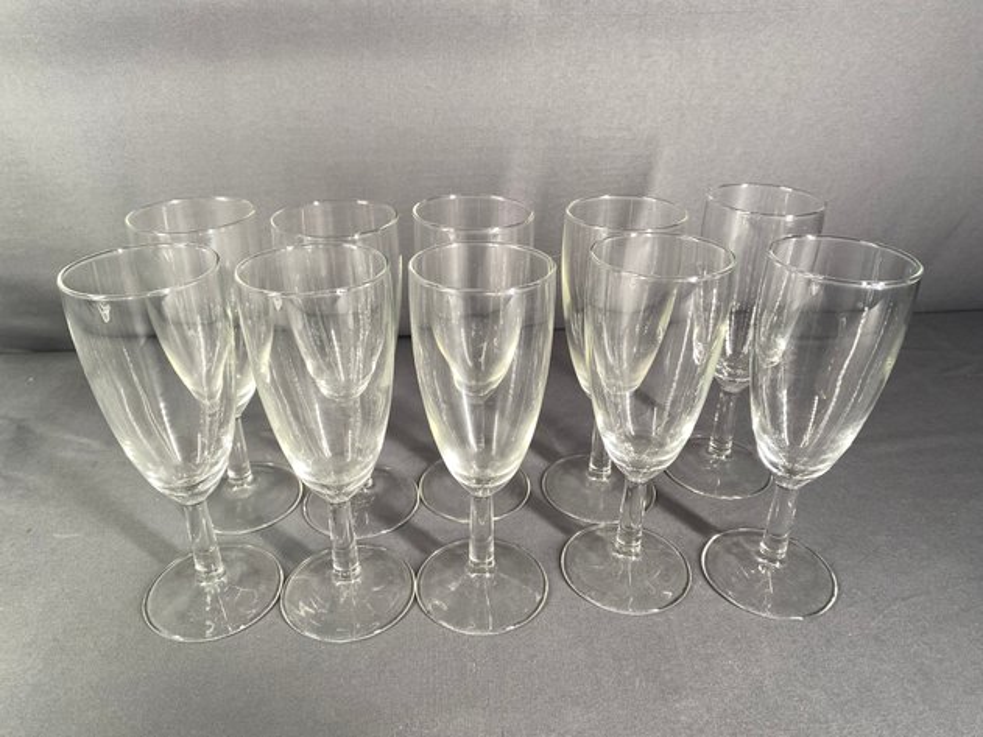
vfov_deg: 53.0
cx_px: 492
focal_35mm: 26
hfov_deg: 67.3
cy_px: 368
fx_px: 738
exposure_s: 1/120
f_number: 1.8
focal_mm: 4.25
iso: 125
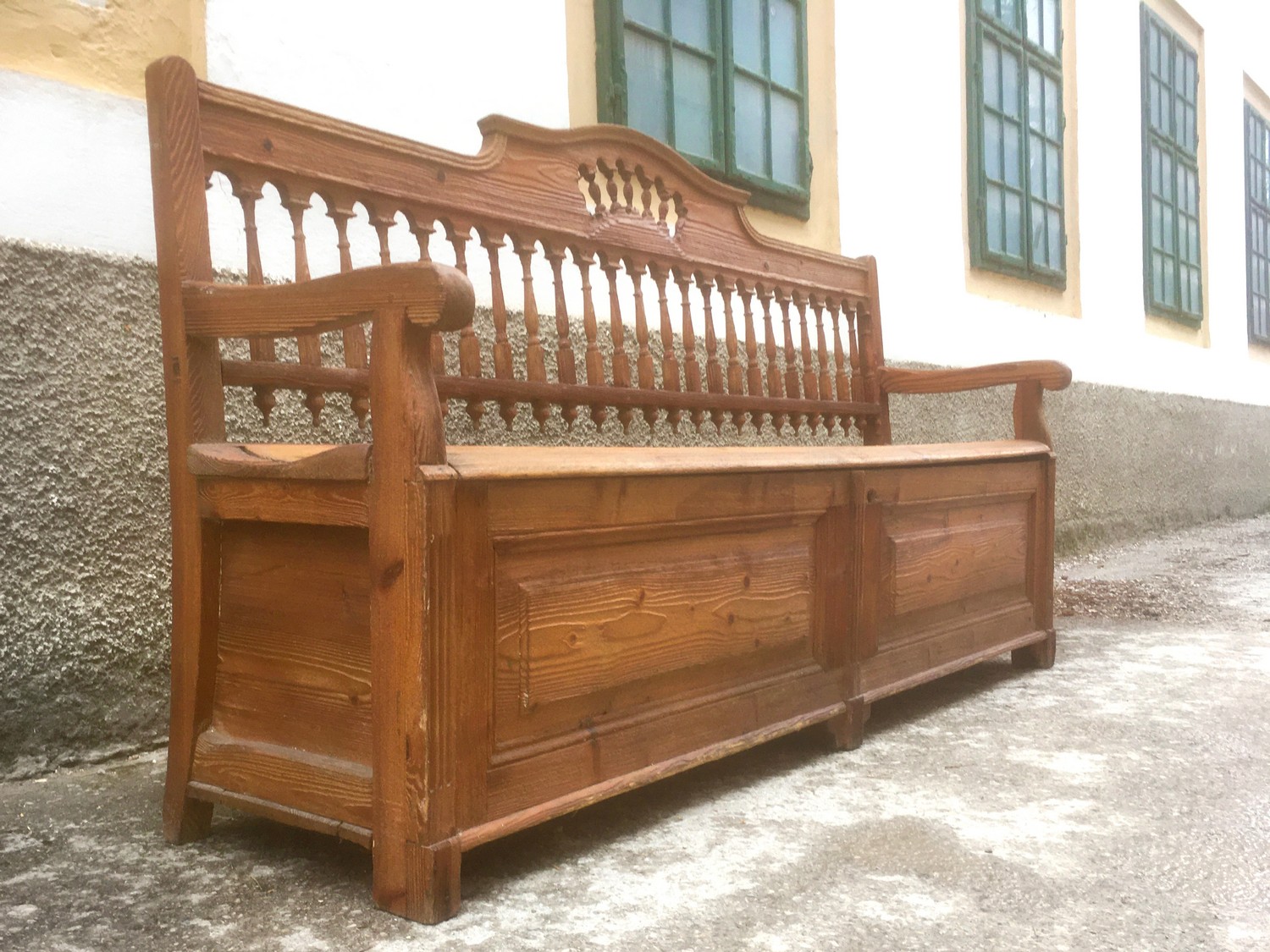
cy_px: 476
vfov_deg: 48.2
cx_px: 635
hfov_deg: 61.7
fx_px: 1064
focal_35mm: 29
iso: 32
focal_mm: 4.15
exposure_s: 1/100
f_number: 2.2
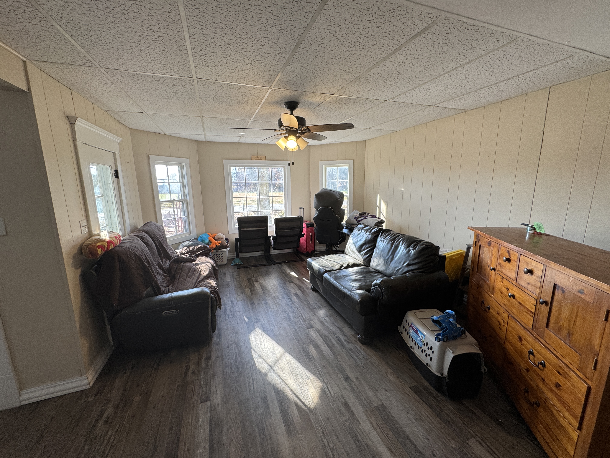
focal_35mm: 14
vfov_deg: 85.7
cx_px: 305
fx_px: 247
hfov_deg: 102.1
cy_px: 229
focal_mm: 2.22
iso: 100
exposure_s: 1/120
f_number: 2.2
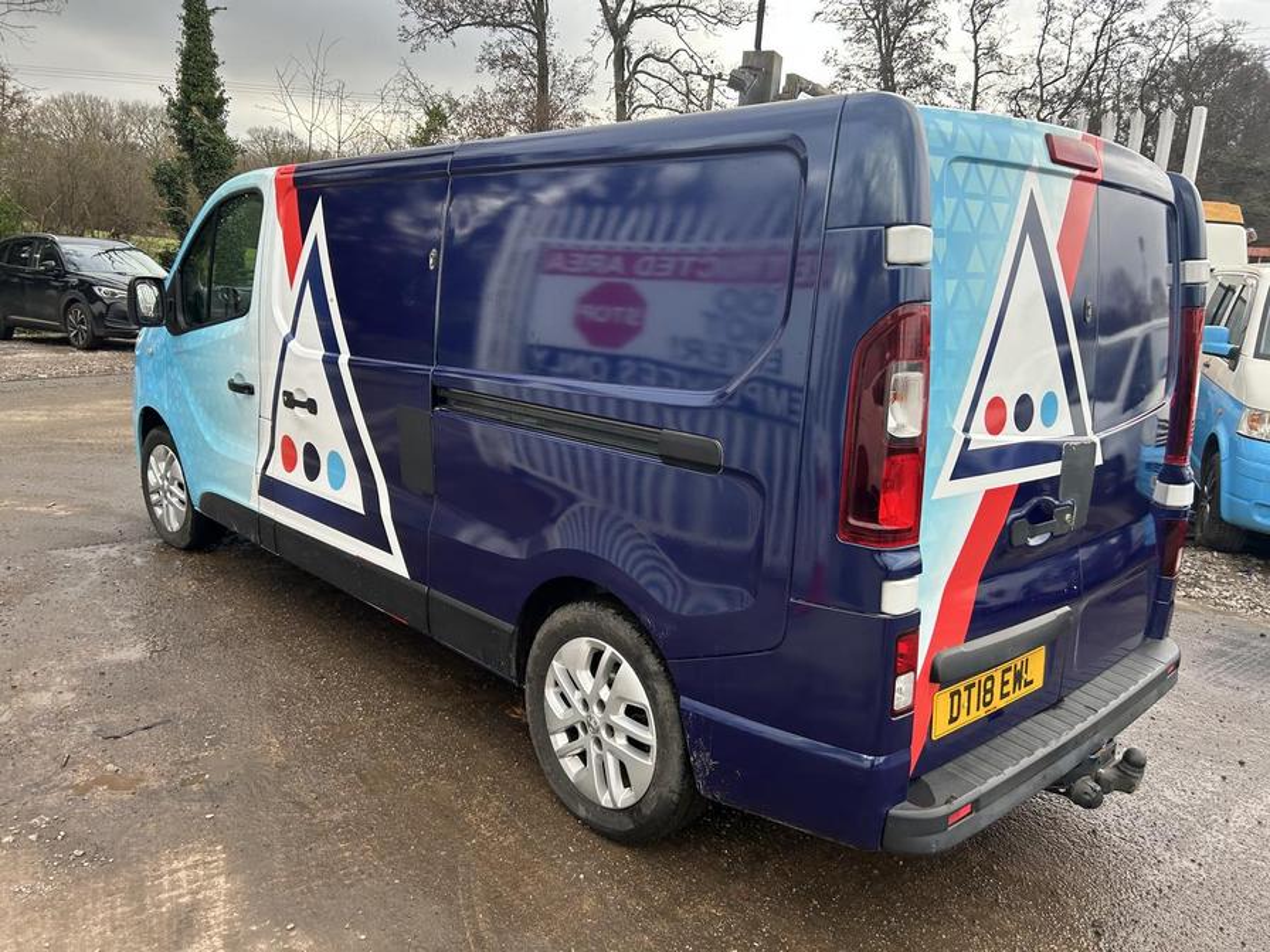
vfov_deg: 53.1
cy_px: 476
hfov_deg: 67.3
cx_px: 635
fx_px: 954
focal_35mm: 26
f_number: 1.5
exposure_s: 1/604
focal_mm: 5.7
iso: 50
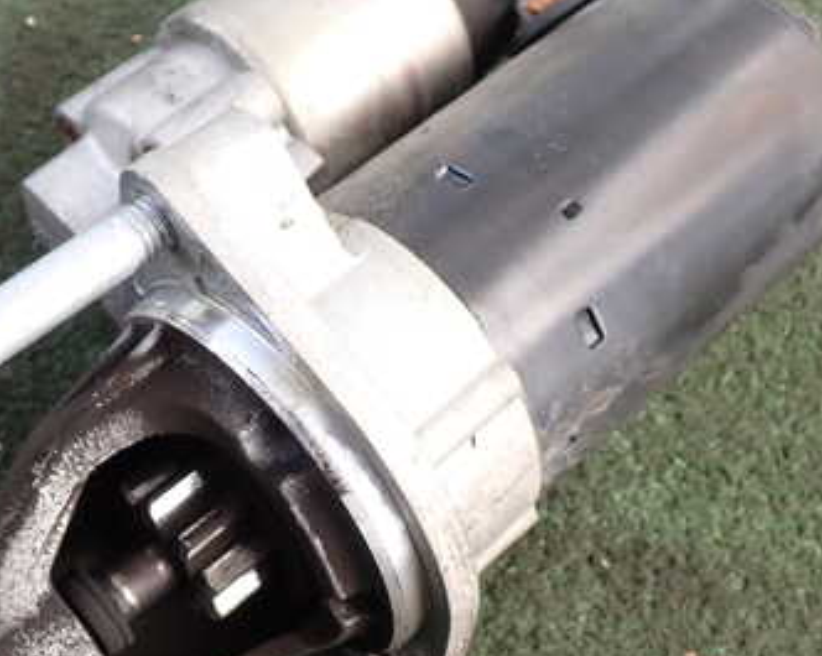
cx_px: 280
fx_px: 1288
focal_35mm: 53
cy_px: 354
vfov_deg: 28.6
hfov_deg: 35.1
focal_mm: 5.4
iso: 100
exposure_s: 1/100
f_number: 2.3
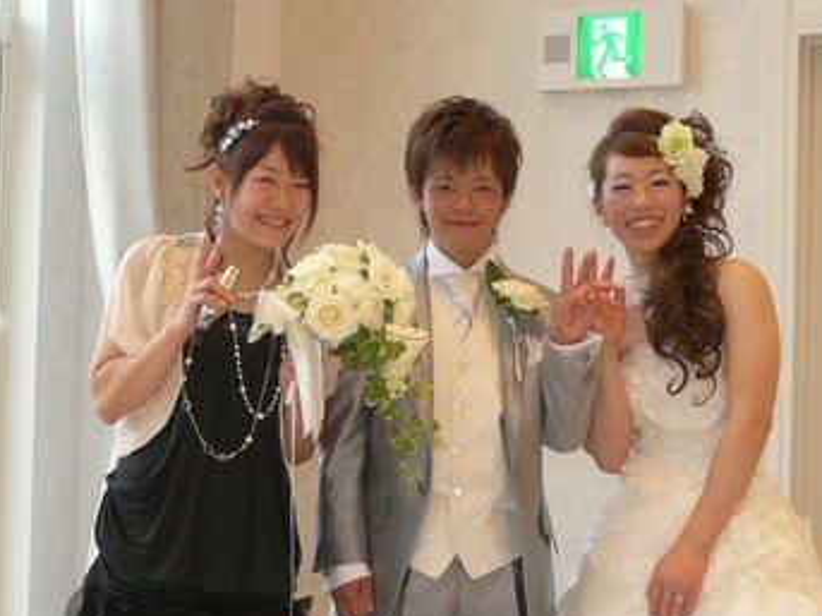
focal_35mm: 66
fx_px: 1567
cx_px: 434
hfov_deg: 29.4
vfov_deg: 22.2
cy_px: 285
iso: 100
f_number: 2.8
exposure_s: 1/30
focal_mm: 6
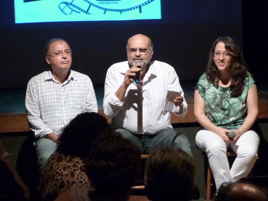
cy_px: 100
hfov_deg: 12.7
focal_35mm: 155
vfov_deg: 9.6
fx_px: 1200
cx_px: 134
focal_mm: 27.9
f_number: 3.7
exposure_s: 1/30
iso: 800
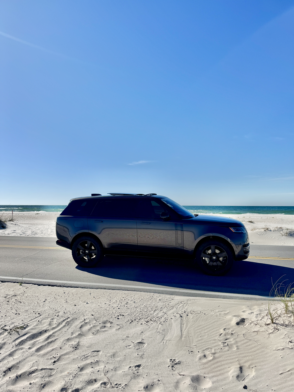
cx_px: 147
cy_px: 196
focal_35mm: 24
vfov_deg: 71.6
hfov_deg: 56.8
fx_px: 272
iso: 80
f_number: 1.78
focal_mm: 6.76
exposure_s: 1/9009
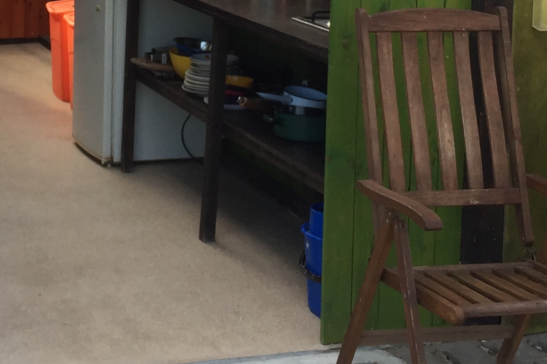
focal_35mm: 90
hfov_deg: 22.4
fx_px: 1367
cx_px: 126
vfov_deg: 14.7
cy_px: -74
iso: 32
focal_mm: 4.15
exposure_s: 1/335
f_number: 2.2
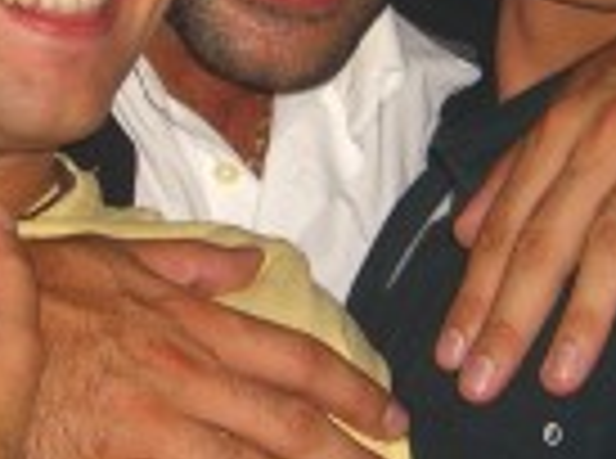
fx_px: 2964
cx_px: 238
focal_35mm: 167
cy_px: 220
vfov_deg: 8.8
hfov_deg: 11.9
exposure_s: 1/60
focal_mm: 7.9
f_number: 2.8
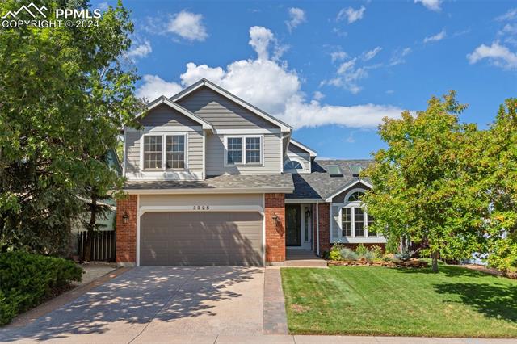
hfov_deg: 63.7
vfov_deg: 44.9
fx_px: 416
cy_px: 172
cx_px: 258
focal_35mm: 29
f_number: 6.7
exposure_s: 1/250
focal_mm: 29
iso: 250
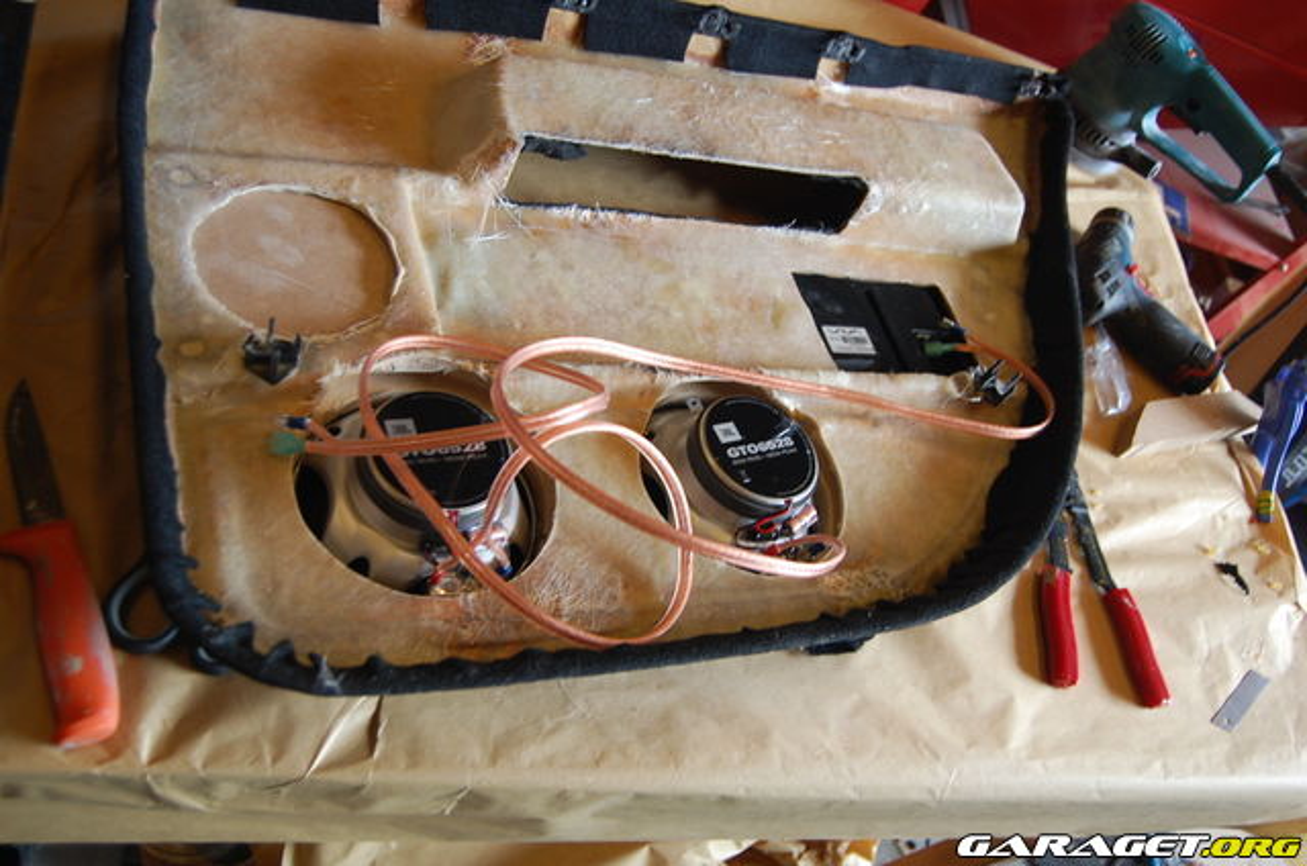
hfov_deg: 57.3
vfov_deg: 39.8
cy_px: 433
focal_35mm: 33
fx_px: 1196
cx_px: 654
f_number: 3.8
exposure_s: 1/50
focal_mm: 22
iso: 400
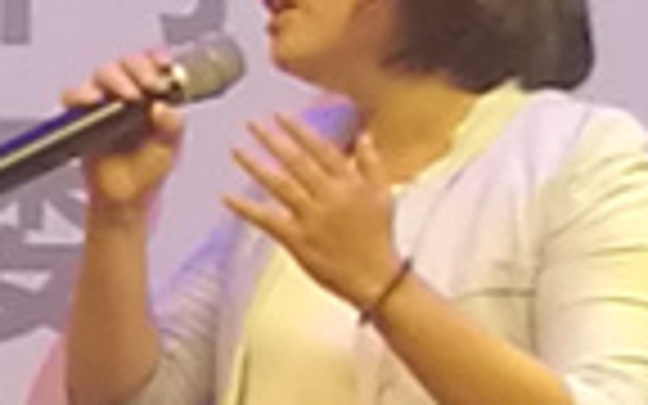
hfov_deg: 3.9
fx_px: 9378
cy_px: 288
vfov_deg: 2.5
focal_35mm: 531
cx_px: -634
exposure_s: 1/60
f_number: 2.2
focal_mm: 4.5
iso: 125
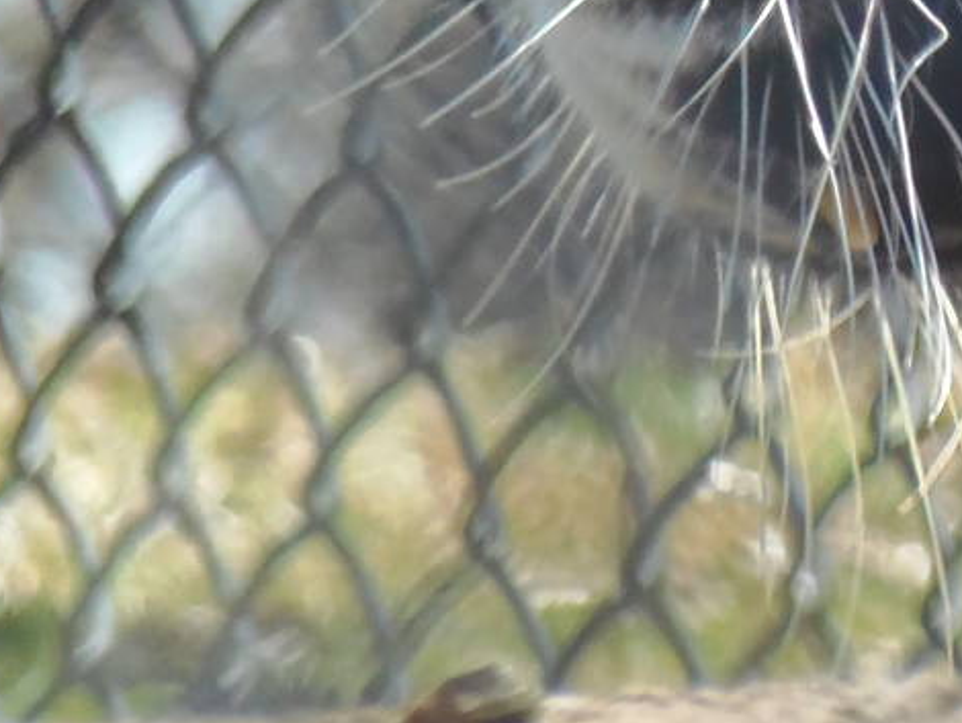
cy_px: -289
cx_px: 1543
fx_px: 81774
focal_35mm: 2941
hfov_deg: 0.7
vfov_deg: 0.5
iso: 200
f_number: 5.7
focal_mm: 154.8
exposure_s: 1/250
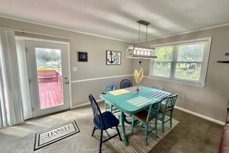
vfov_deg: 77.4
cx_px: 115
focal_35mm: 15
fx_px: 95
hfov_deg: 100.4
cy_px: 74
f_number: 2.2
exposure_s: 1/120
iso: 100
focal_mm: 2.22
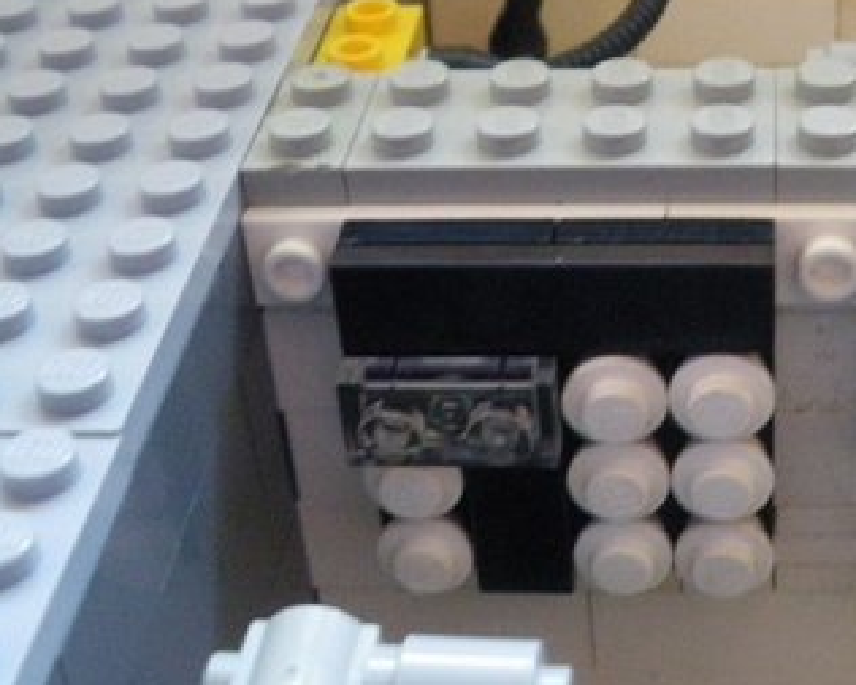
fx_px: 1799
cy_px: 366
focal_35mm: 71
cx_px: 746
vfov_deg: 21.6
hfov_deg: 26.0
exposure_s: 1/8
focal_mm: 6.3
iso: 800
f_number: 3.5
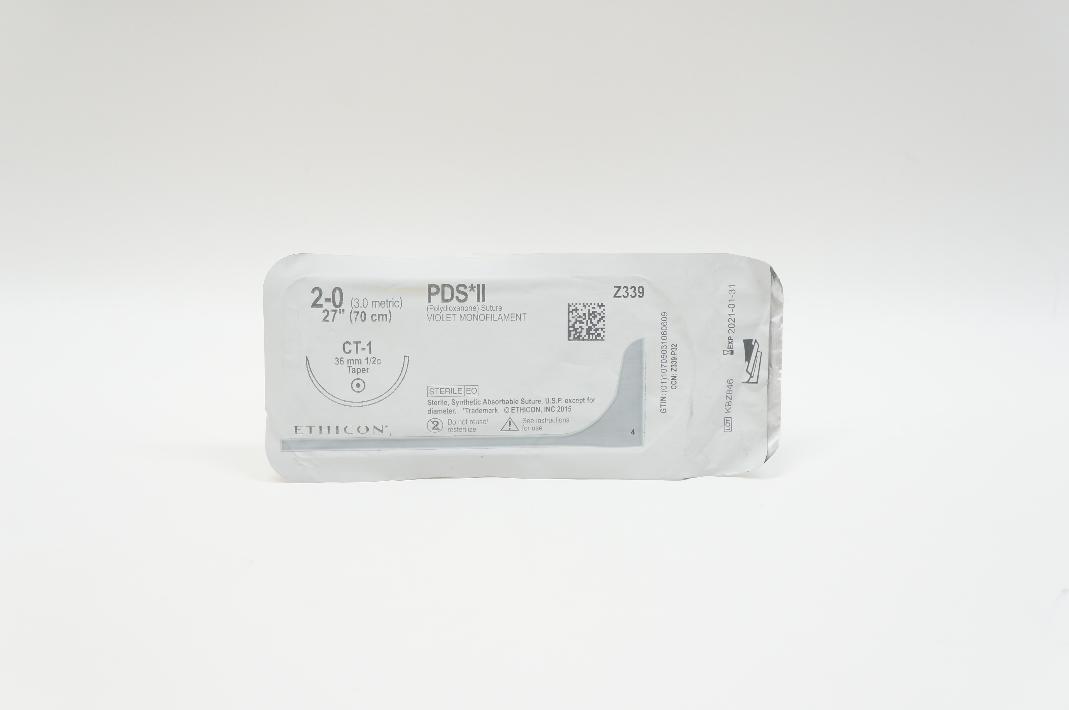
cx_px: 534
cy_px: 355
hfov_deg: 45.0
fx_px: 1290
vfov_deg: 30.8
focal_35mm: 44
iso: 400
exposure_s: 1/50
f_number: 6.3
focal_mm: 29
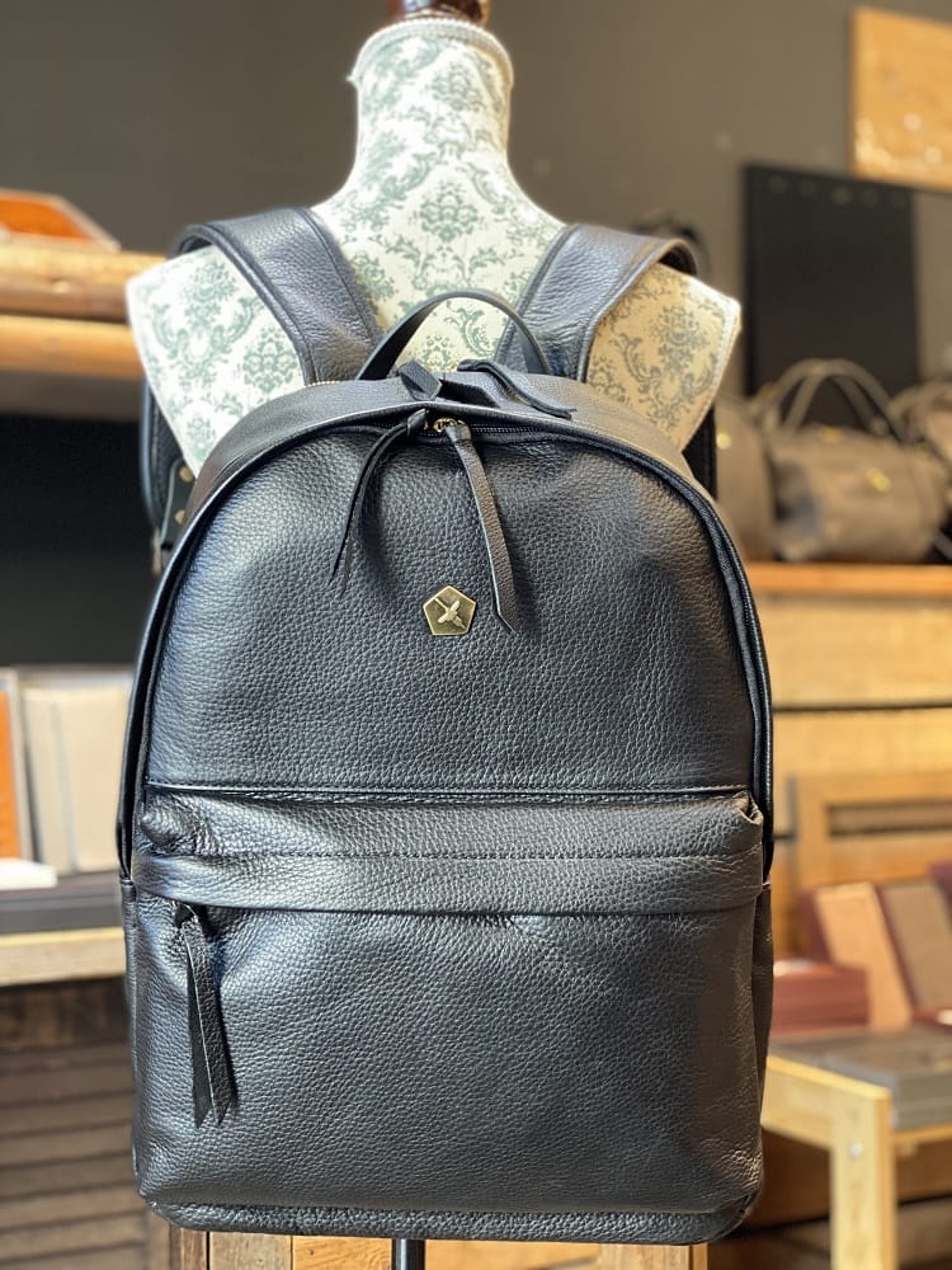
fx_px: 1907
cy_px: 635
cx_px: 476
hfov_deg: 28.0
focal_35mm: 52
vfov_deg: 36.8
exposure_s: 1/40
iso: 400
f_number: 2
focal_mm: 6
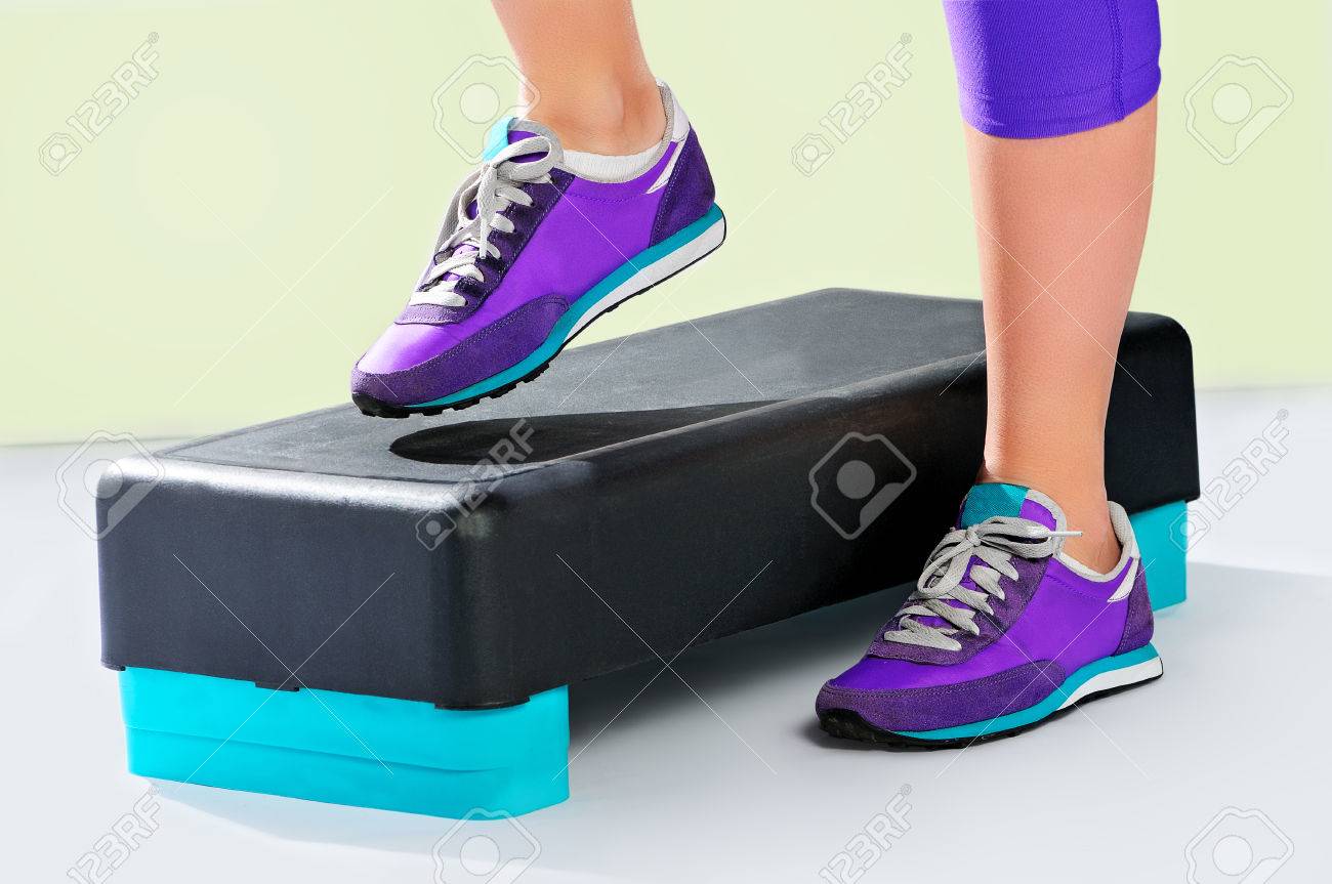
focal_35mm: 158
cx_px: 666
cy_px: 442
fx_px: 5819
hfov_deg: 13.1
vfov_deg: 8.7
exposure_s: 1/50
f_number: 6.3
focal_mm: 105
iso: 200
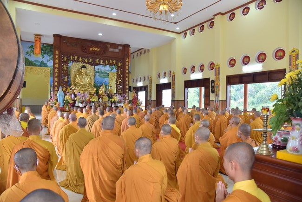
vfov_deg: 53.2
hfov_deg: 73.7
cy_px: 101
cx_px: 151
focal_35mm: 24
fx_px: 201
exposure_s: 1/160
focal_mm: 24
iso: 1250
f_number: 5
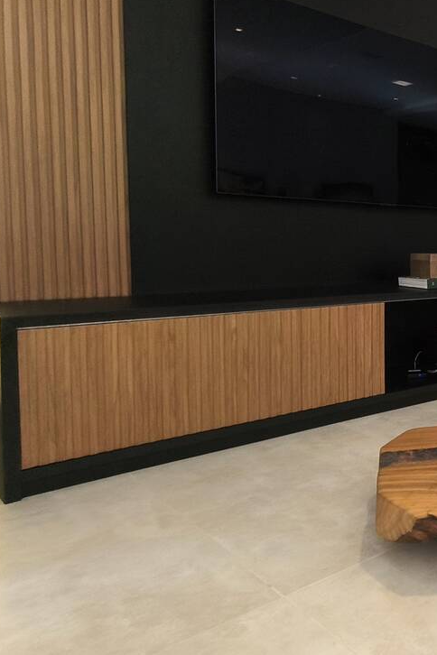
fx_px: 601
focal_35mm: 33
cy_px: 264
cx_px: 637
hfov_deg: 28.3
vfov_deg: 56.8
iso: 80
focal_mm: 1.65
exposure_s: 1/60
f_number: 2.2
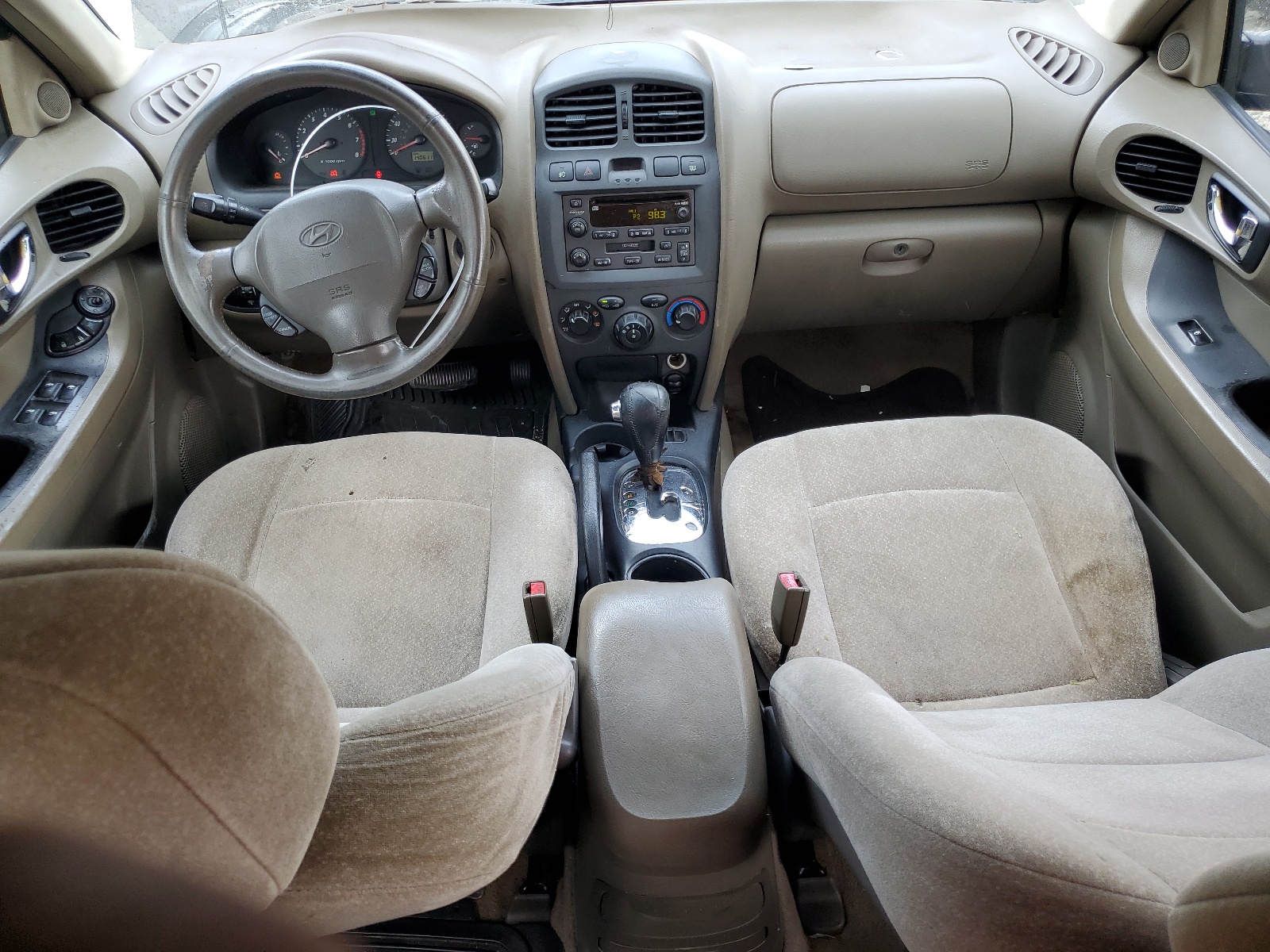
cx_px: 635
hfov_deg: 67.3
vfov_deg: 53.1
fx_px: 954
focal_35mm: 26
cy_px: 476
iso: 52
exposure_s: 1/60.2
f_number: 1.5
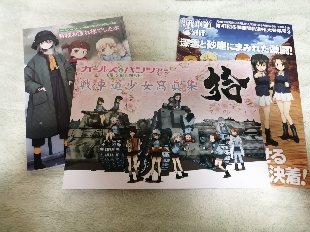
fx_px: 233
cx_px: 155
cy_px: 116
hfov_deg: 67.3
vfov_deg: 53.1
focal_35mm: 26
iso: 500
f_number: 1.8
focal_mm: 3.62
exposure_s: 1/20
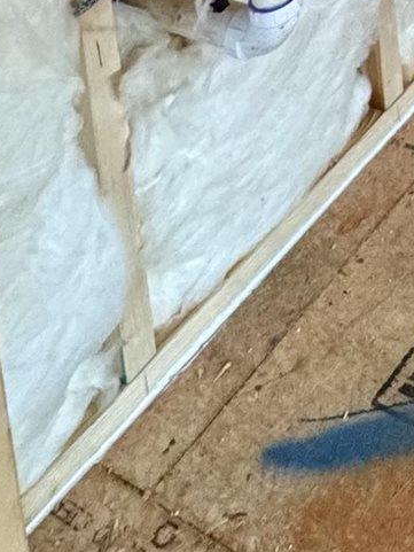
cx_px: 827
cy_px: -686
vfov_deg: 16.5
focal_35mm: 67
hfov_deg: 16.6
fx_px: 1068
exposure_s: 1/99
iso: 250
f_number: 2.2
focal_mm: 2.22
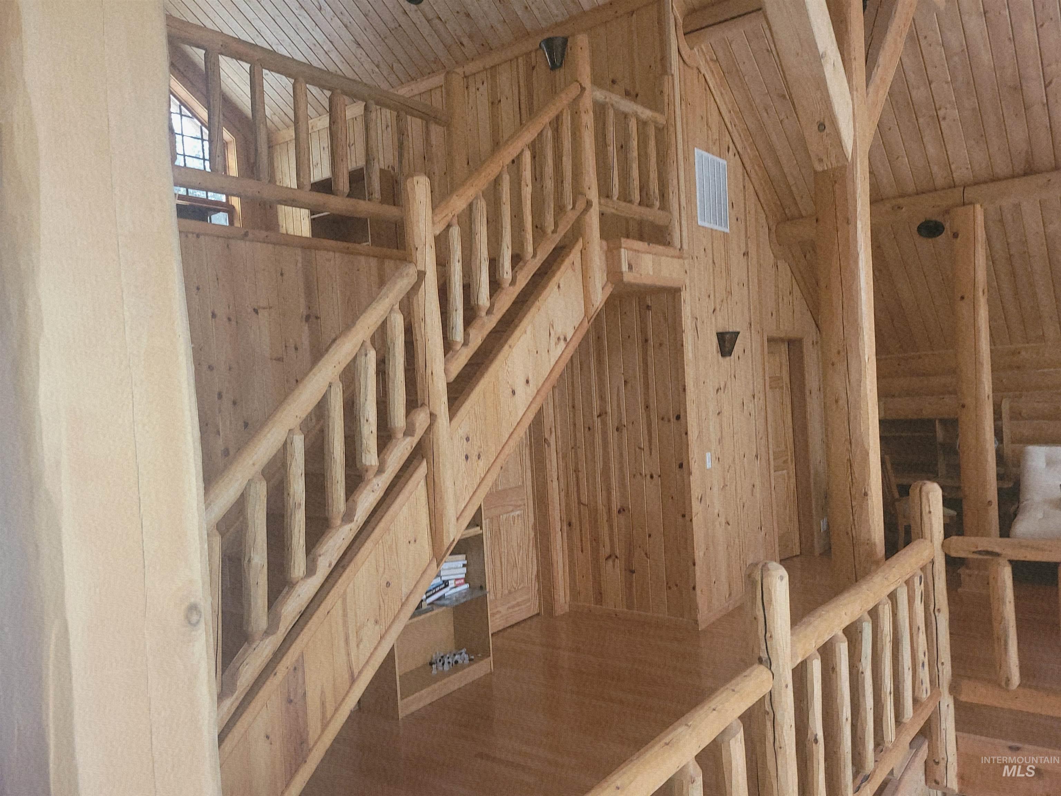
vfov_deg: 53.1
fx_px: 797
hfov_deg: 67.3
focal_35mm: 26
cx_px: 530
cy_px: 398
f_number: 1.8
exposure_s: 1/12
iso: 125
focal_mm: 5.4
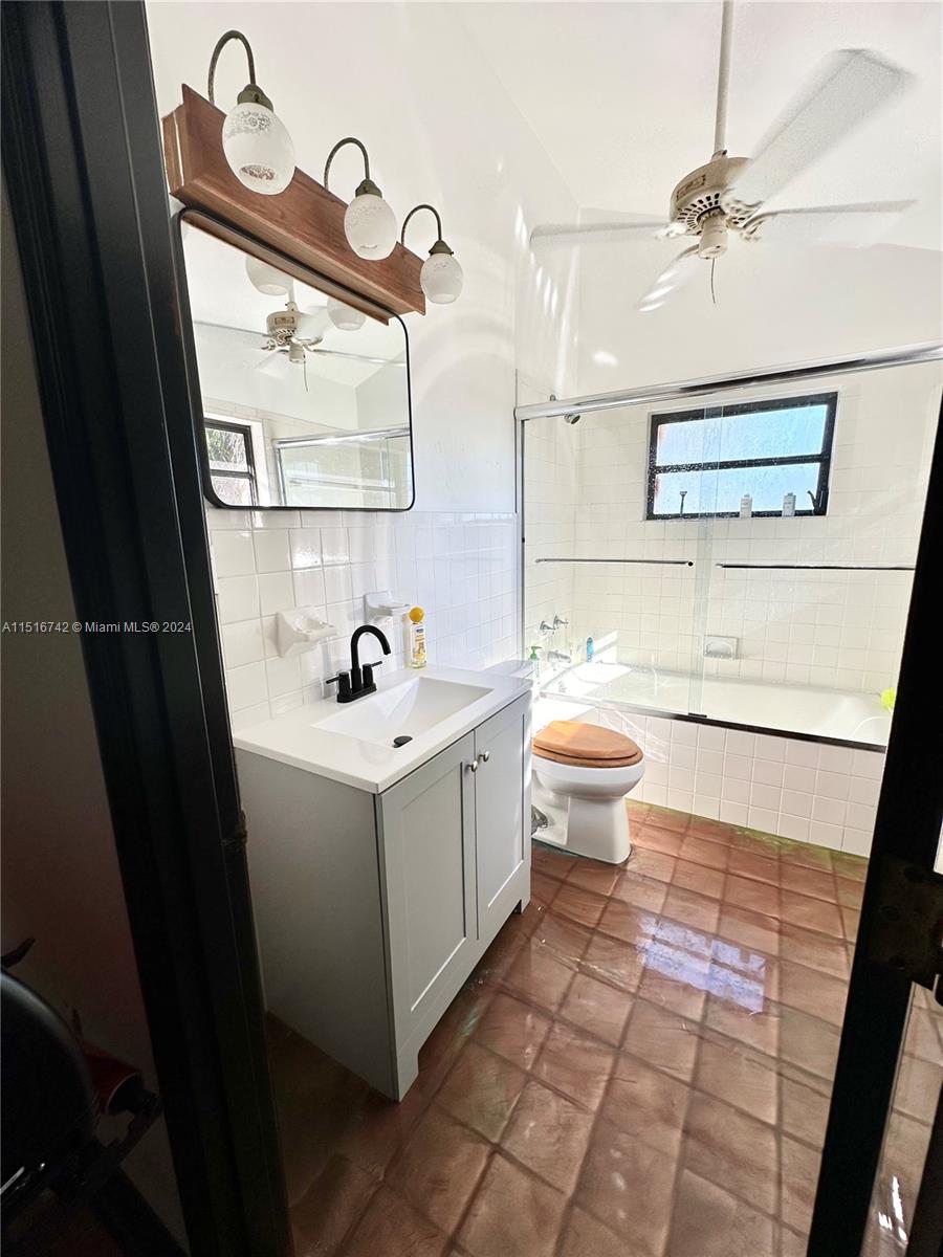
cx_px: 472
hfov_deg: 85.7
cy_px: 628
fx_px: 509
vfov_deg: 102.1
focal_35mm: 14
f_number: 2.2
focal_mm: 2.22
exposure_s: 1/203
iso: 40
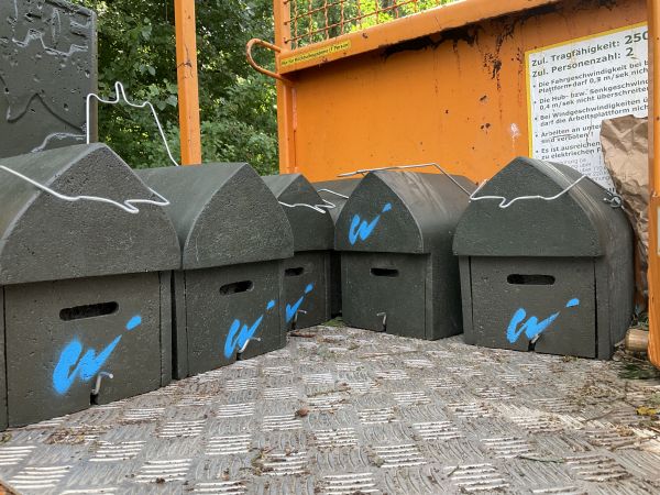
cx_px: 330
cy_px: 248
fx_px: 553
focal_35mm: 29
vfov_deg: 48.2
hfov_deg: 61.7
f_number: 1.8
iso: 16
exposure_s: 1/127
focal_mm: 3
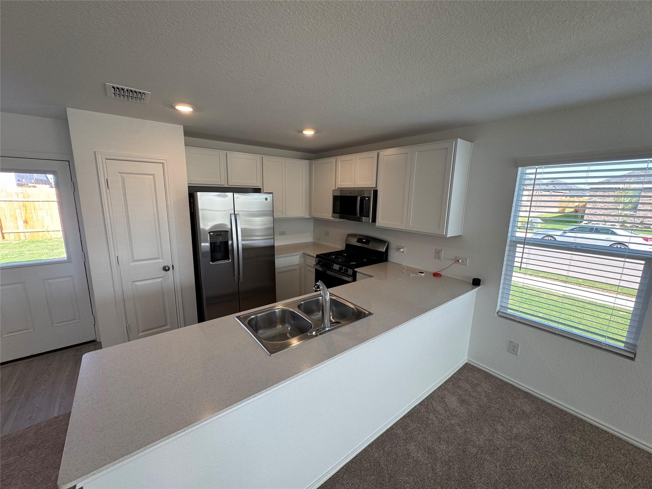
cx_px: 326
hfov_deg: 102.1
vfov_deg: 85.7
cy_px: 244
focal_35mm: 14
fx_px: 264
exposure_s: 1/120
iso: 100
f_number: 2.2
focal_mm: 2.22
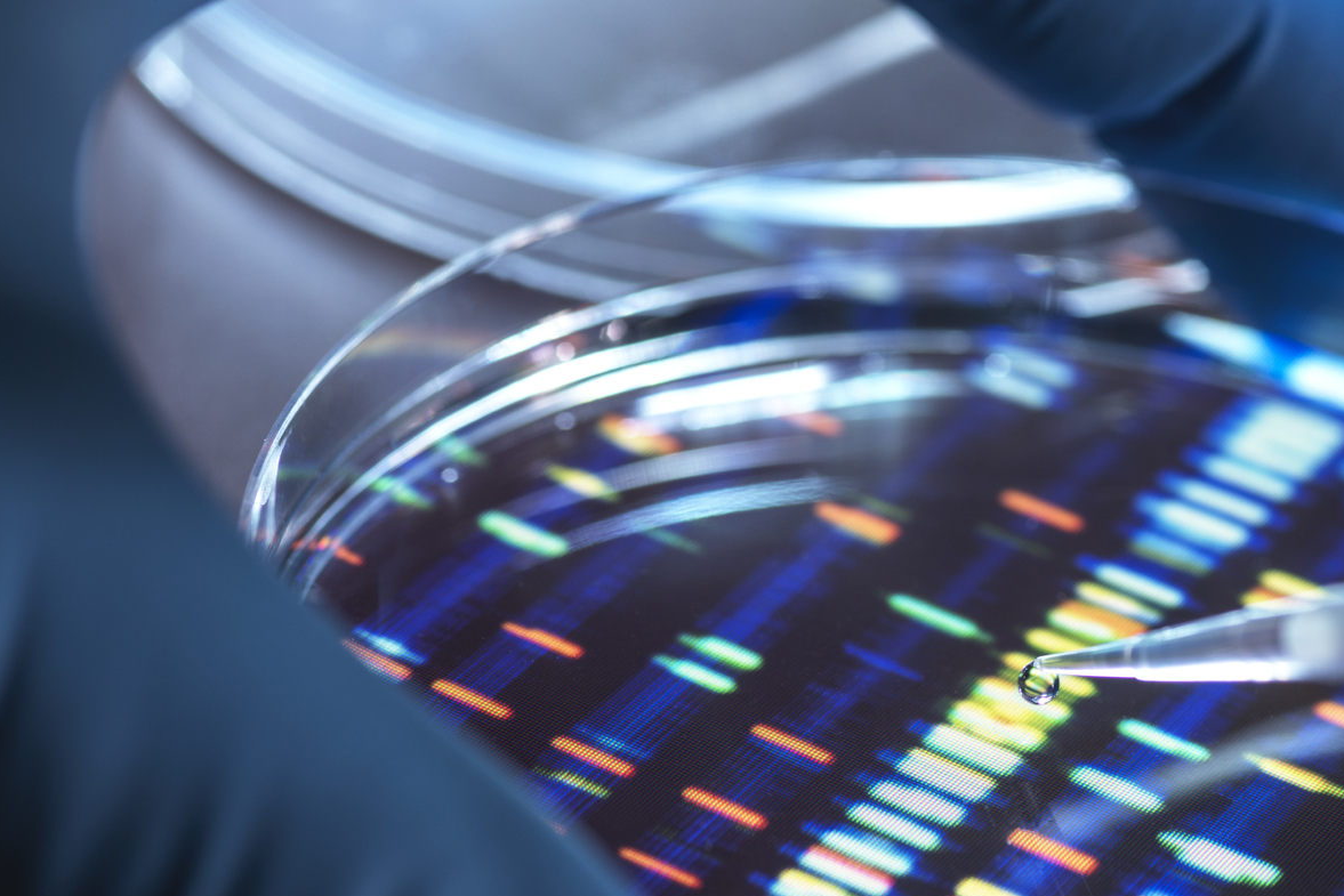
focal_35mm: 136
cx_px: 972
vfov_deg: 10.1
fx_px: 5078
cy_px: 573
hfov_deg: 15.0
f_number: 8
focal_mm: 120
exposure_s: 1/3.33
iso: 100
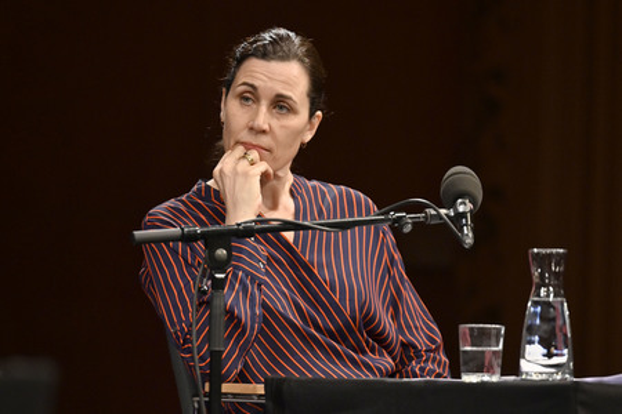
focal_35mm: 200
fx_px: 3455
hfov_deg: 10.3
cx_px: 311
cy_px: 207
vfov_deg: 6.9
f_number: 2.8
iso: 1250
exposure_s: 1/400
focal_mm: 200
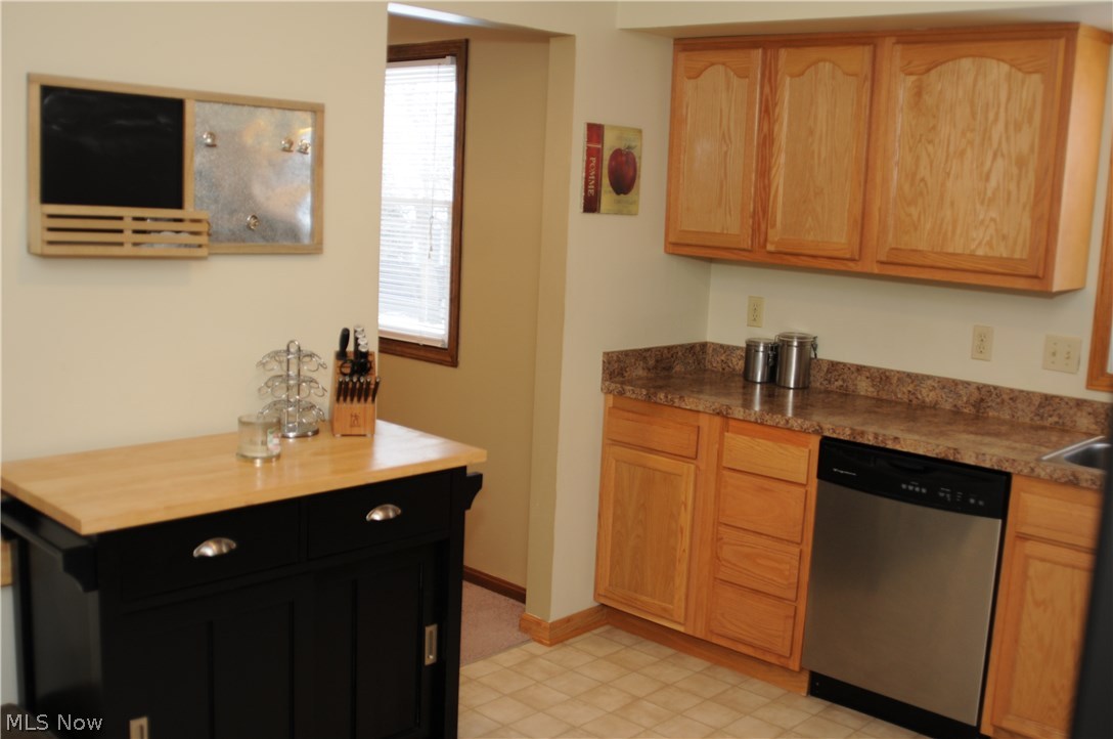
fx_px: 1111
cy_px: 370
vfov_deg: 36.8
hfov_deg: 53.2
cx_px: 556
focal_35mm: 36
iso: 250
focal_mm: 24
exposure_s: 1/60
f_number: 2.8
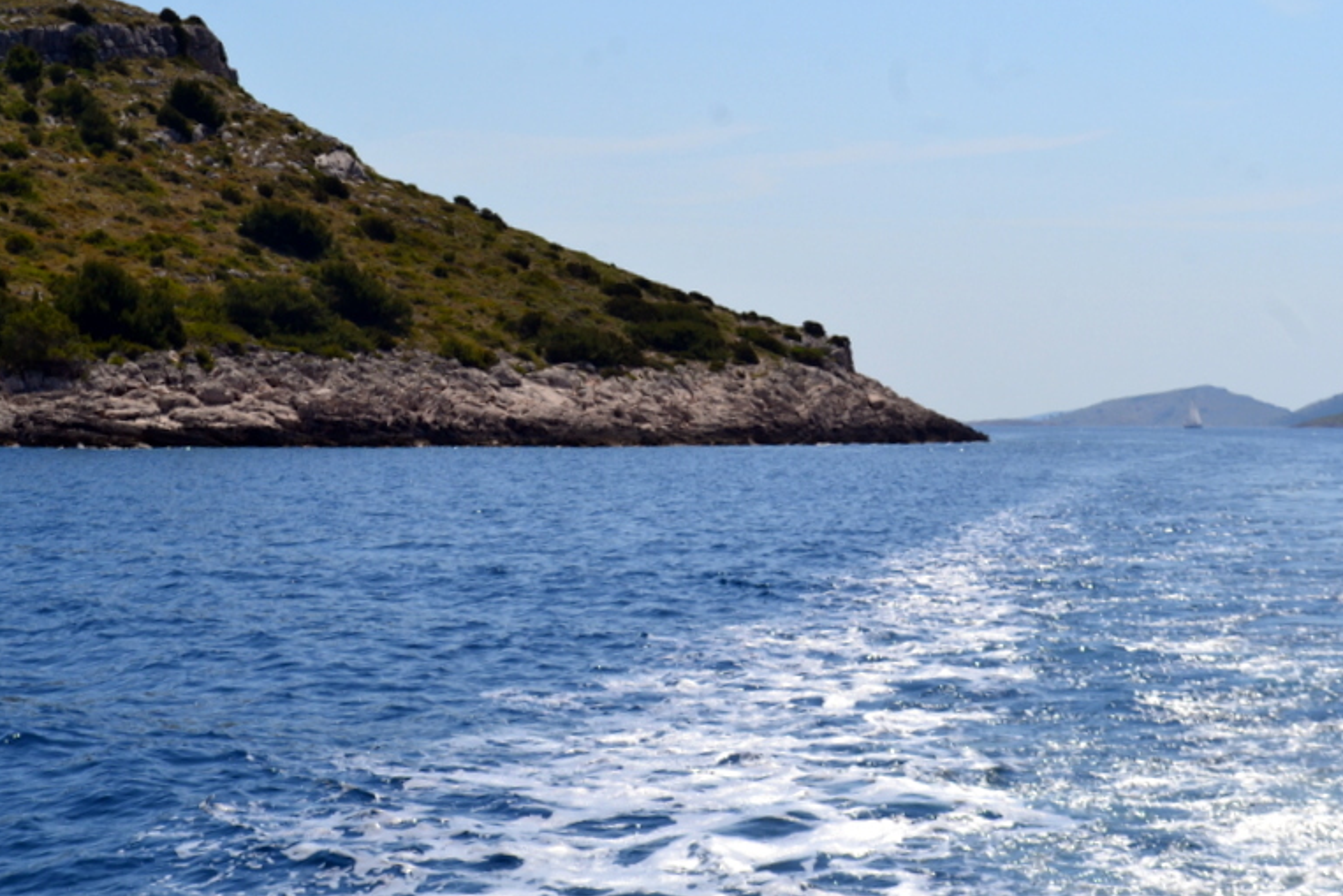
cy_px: 445
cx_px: 674
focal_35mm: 87
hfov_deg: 23.5
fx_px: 3228
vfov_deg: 15.8
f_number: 11
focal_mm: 55
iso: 400
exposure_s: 1/400
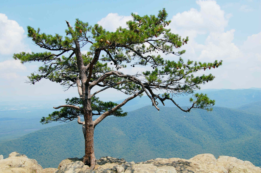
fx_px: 283
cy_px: 86
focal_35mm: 39
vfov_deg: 34.2
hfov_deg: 49.6
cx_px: 130
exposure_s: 1/500
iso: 200
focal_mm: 26
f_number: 10
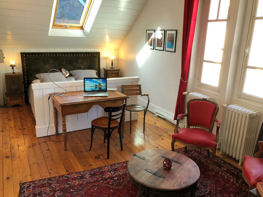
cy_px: 98
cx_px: 132
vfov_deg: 49.7
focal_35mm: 28
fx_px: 213
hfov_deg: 63.5
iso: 25
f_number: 1.8
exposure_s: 1/33
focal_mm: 4
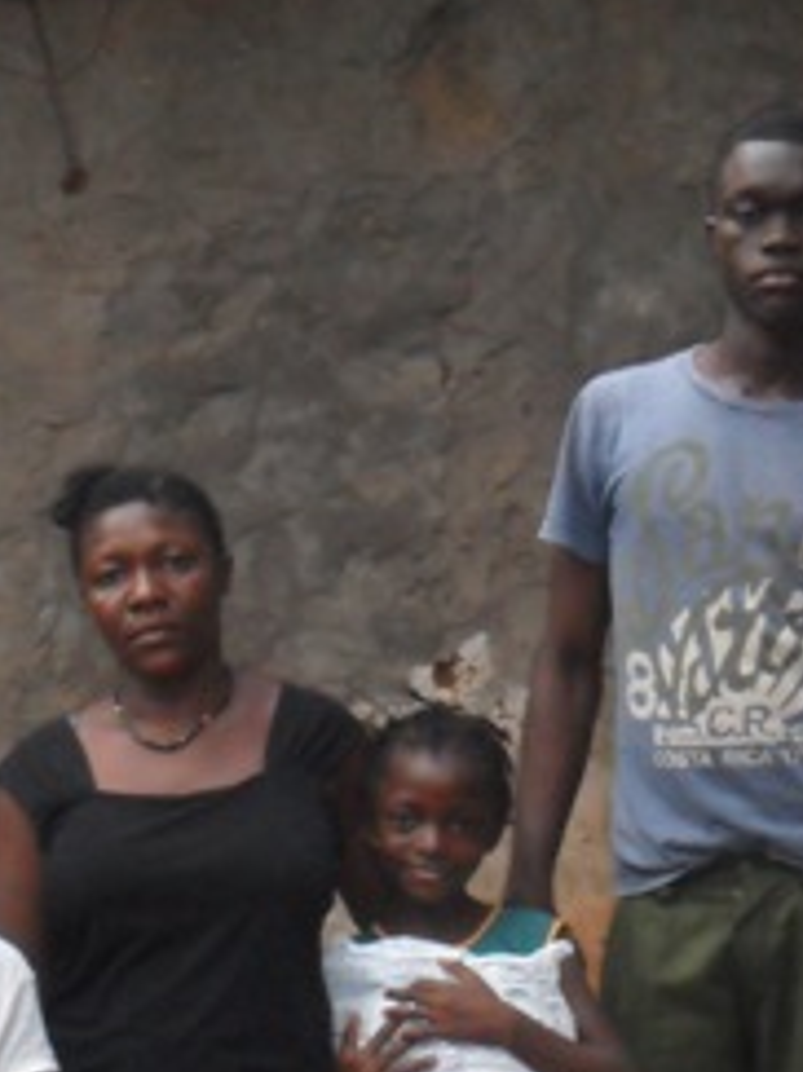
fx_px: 3312
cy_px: 1081
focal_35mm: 107
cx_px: 320
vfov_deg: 17.9
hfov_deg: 13.8
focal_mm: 9.3
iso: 400
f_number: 5
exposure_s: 1/60
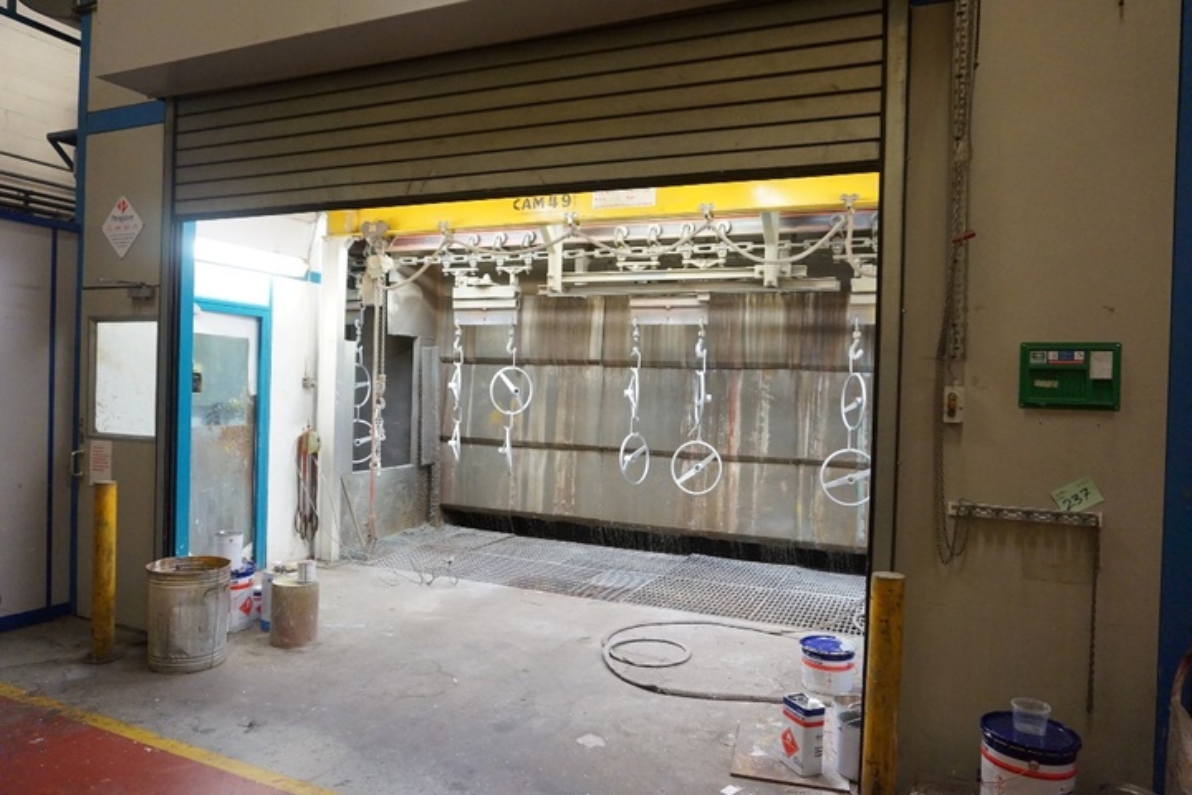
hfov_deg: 73.7
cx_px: 596
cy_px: 398
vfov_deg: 53.1
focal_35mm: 24
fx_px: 795
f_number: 3.5
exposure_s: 1/160
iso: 2000
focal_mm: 16
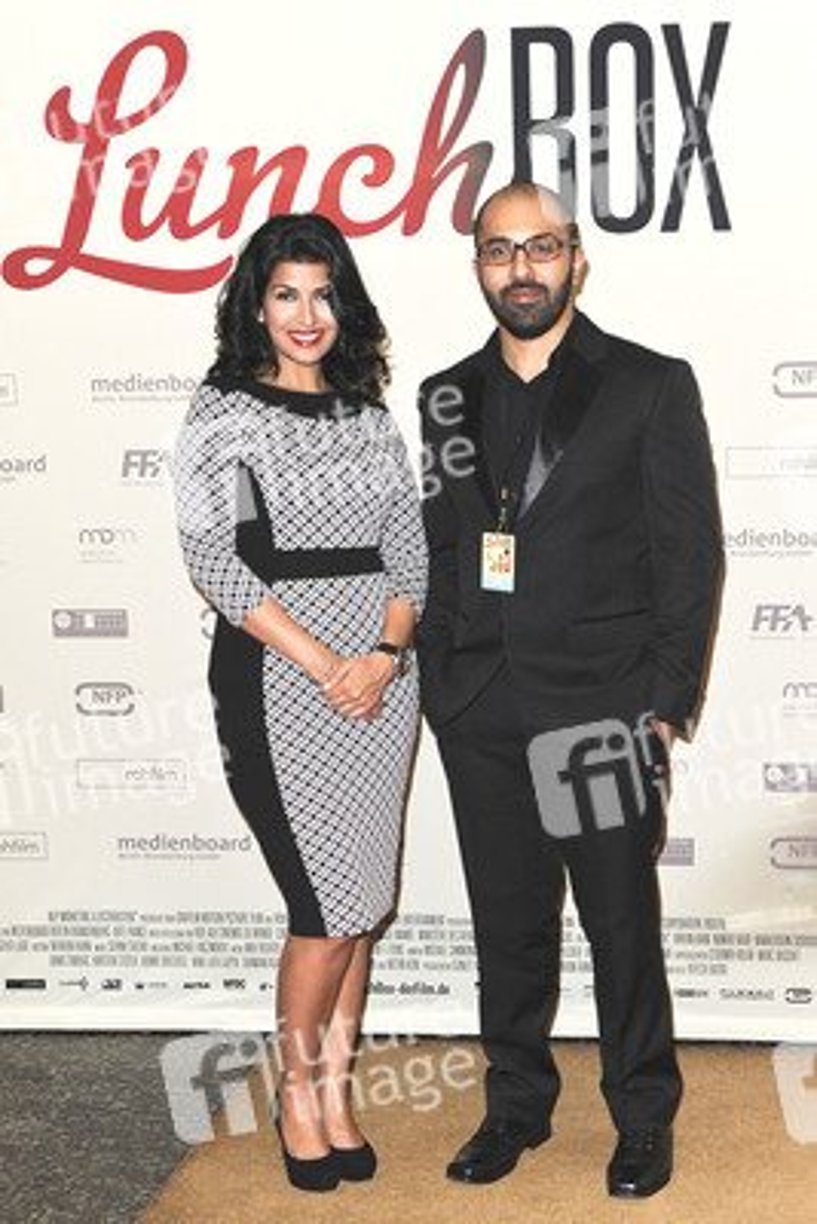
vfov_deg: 50.7
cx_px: 408
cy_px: 612
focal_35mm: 38
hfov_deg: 35.1
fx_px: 1292
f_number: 5
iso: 1000
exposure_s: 1/160
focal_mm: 38
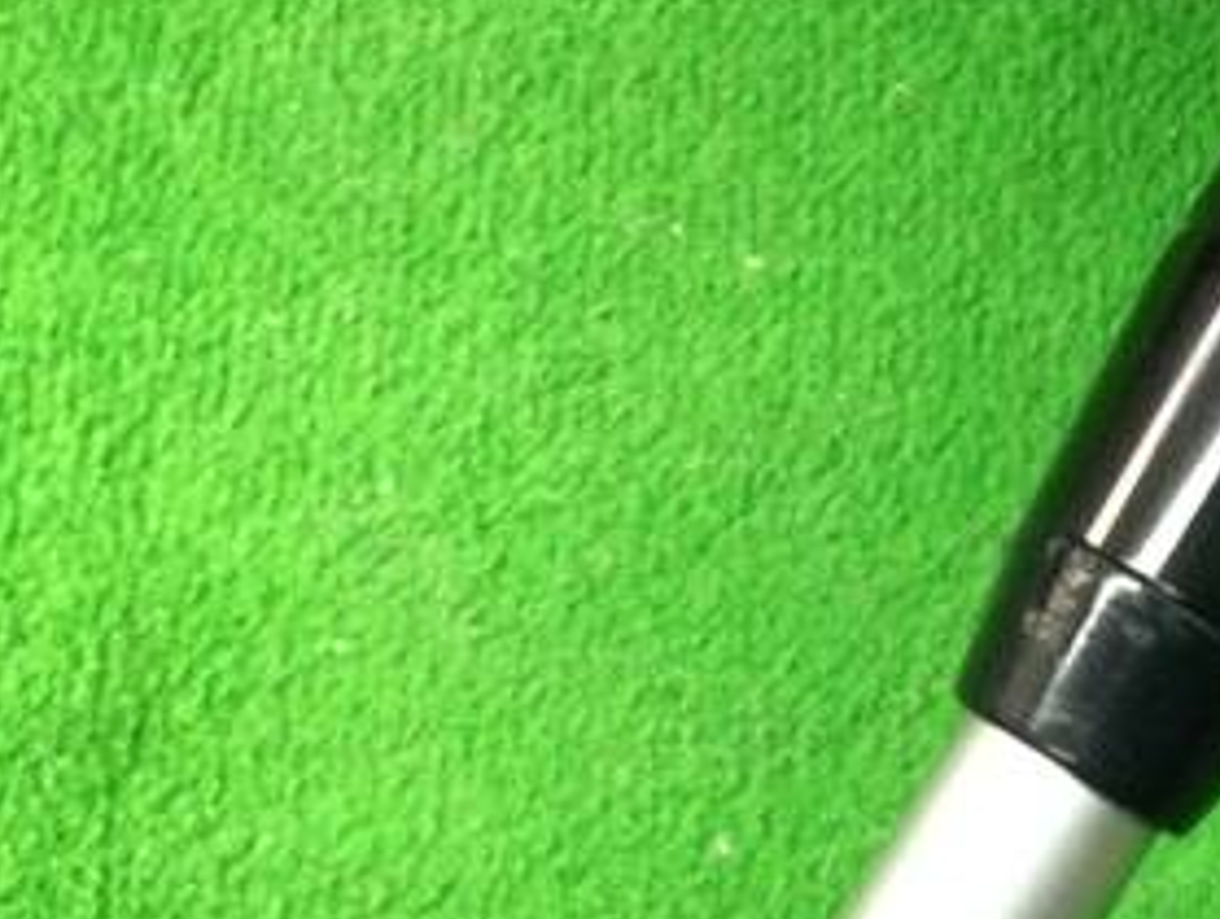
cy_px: 464
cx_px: 1246
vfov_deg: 20.8
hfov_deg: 25.8
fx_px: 2506
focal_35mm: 71
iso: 200
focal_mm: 3.3
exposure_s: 1/30
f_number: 2.4
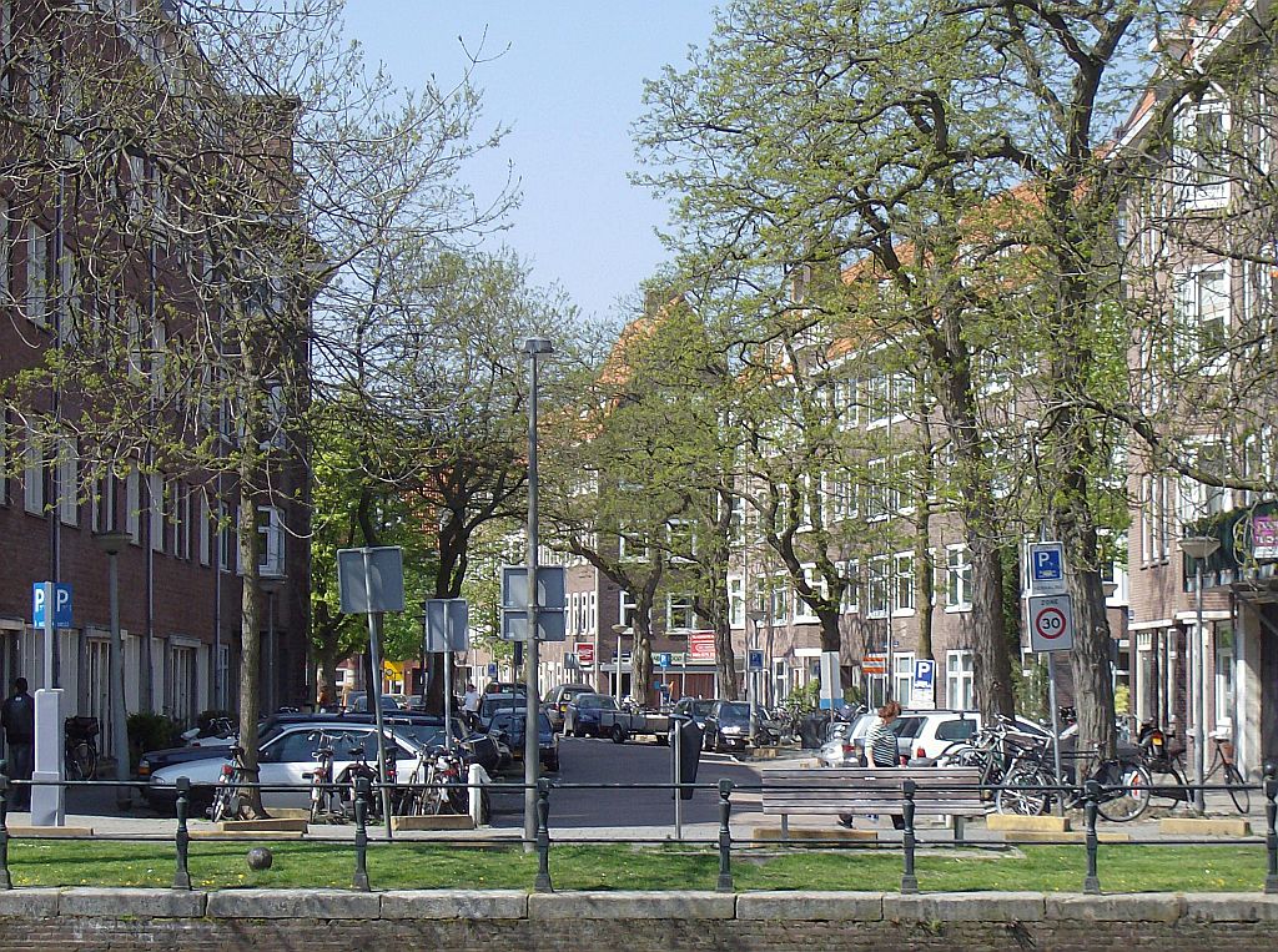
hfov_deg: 18.3
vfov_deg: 13.7
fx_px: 3978
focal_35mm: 108
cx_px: 639
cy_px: 476
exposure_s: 1/496
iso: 100
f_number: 4.8
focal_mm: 18
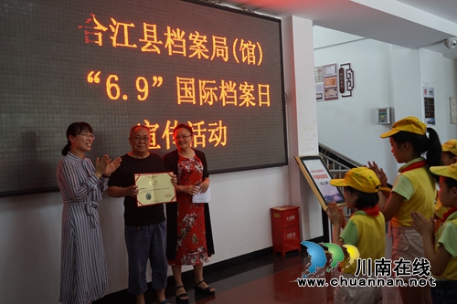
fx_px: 470
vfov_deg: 35.9
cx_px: 228
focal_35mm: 37
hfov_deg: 51.9
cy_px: 152
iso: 1600
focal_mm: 37
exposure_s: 1/160
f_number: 4
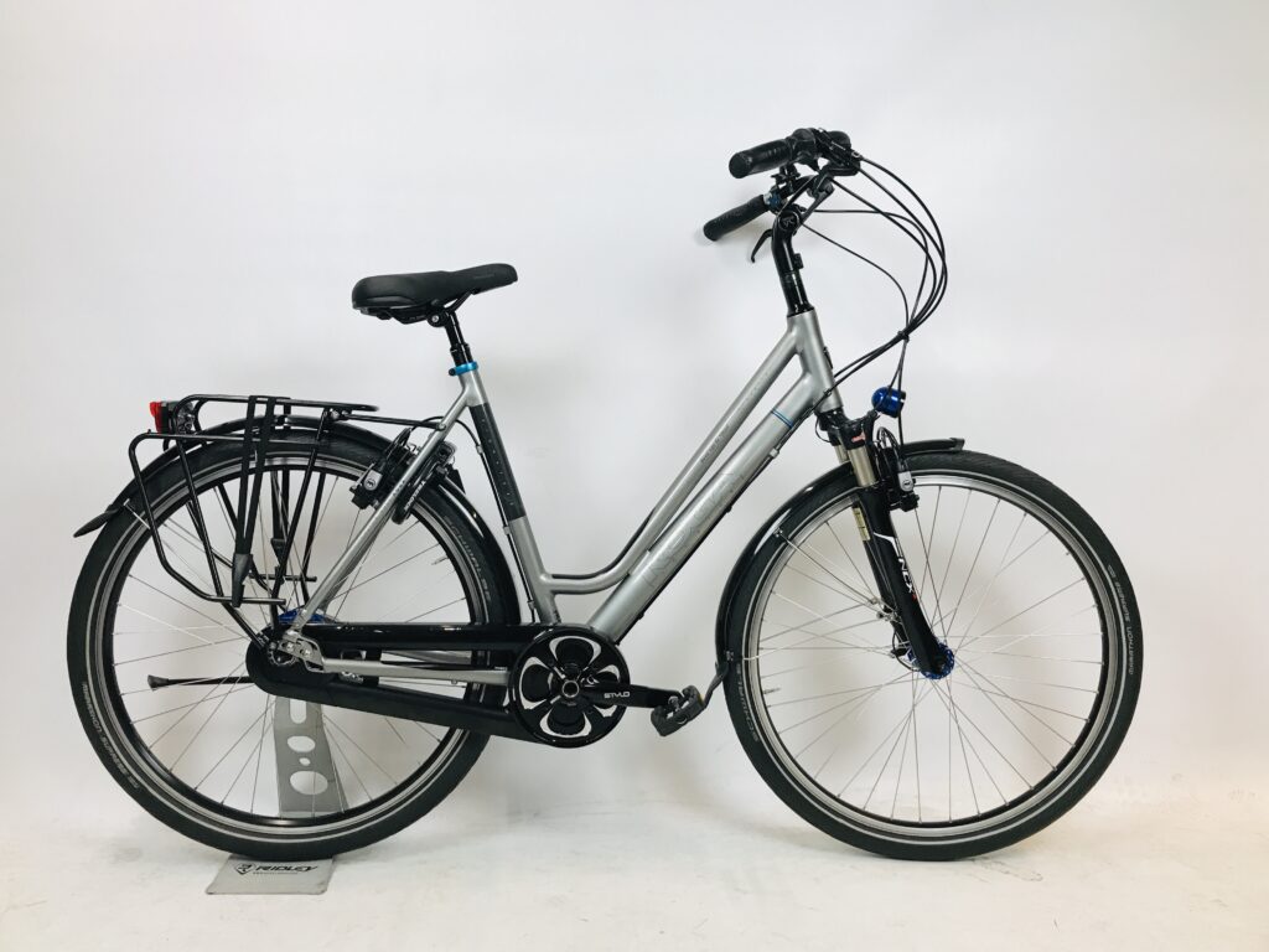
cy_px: 476
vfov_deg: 49.7
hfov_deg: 63.4
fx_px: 1026
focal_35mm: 28
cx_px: 634
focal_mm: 3.99
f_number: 1.8
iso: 25
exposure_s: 1/33
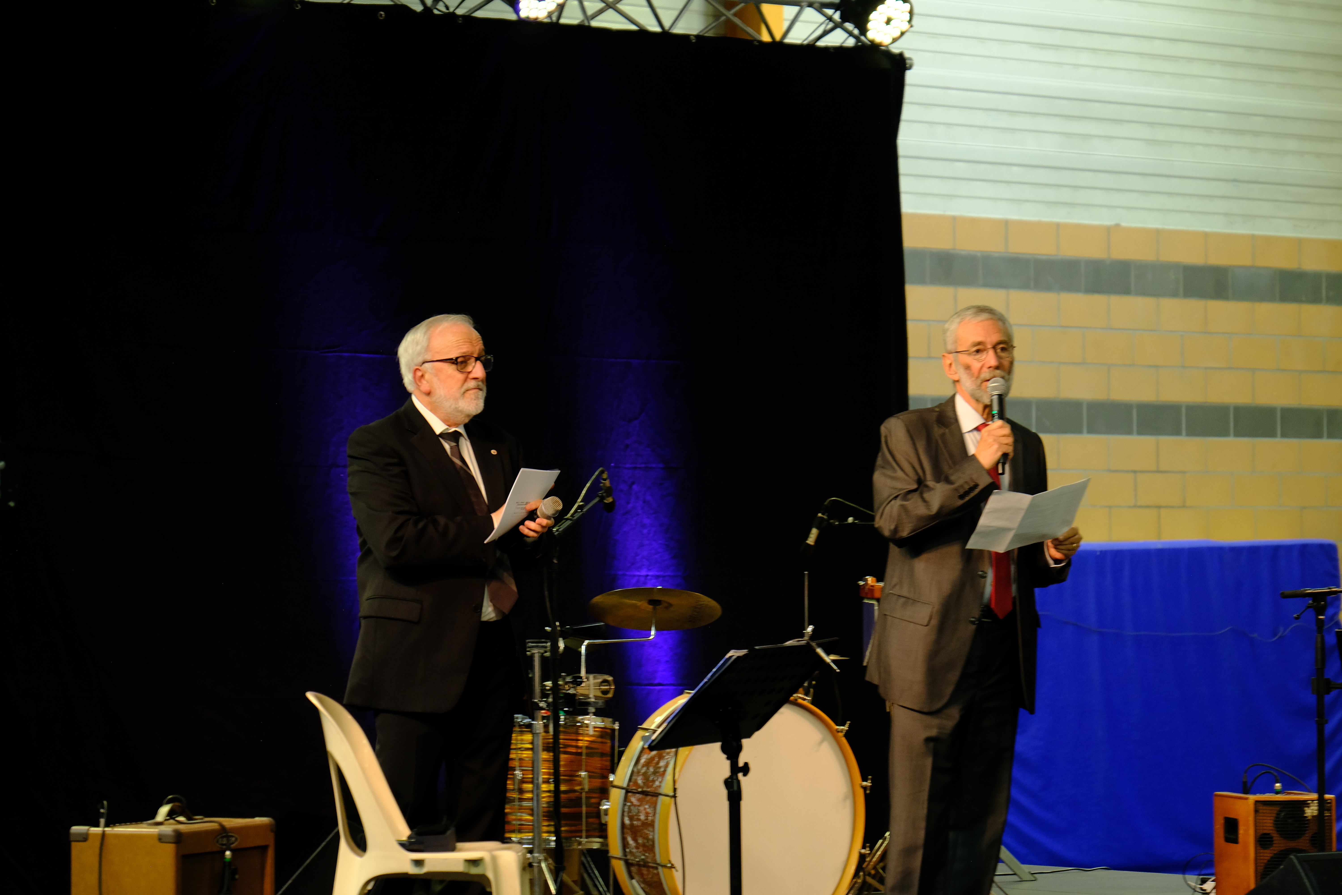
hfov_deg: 17.3
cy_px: 448
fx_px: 4398
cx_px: 671
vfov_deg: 11.6
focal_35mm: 118
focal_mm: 78.7
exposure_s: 1/58
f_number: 5.3
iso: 800
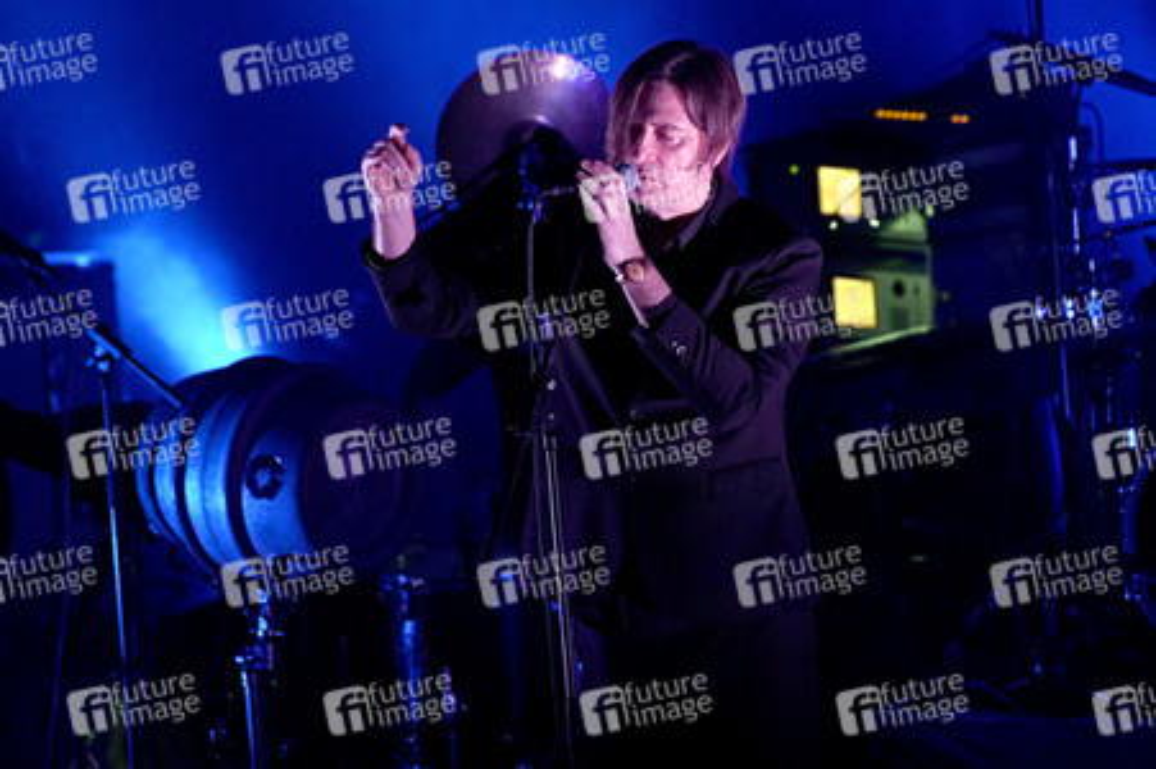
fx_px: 6417
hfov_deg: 10.3
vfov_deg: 6.9
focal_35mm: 200
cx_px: 578
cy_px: 384
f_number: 2.8
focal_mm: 200
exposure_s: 1/320
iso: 3200
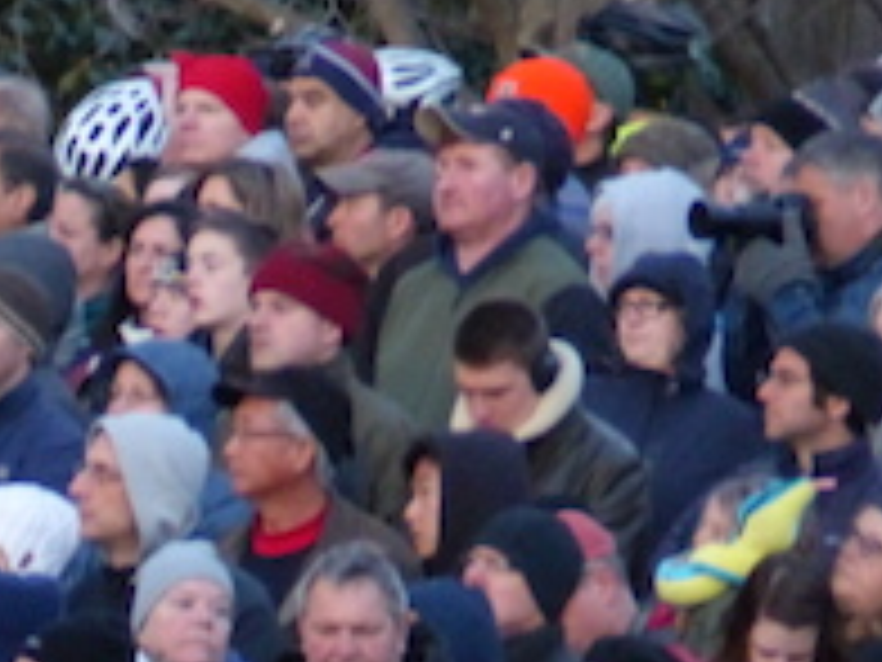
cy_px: 815
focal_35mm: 1634
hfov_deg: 1.2
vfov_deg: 0.9
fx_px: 41634
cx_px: -286
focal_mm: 108
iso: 640
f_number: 2.8
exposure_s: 1/15
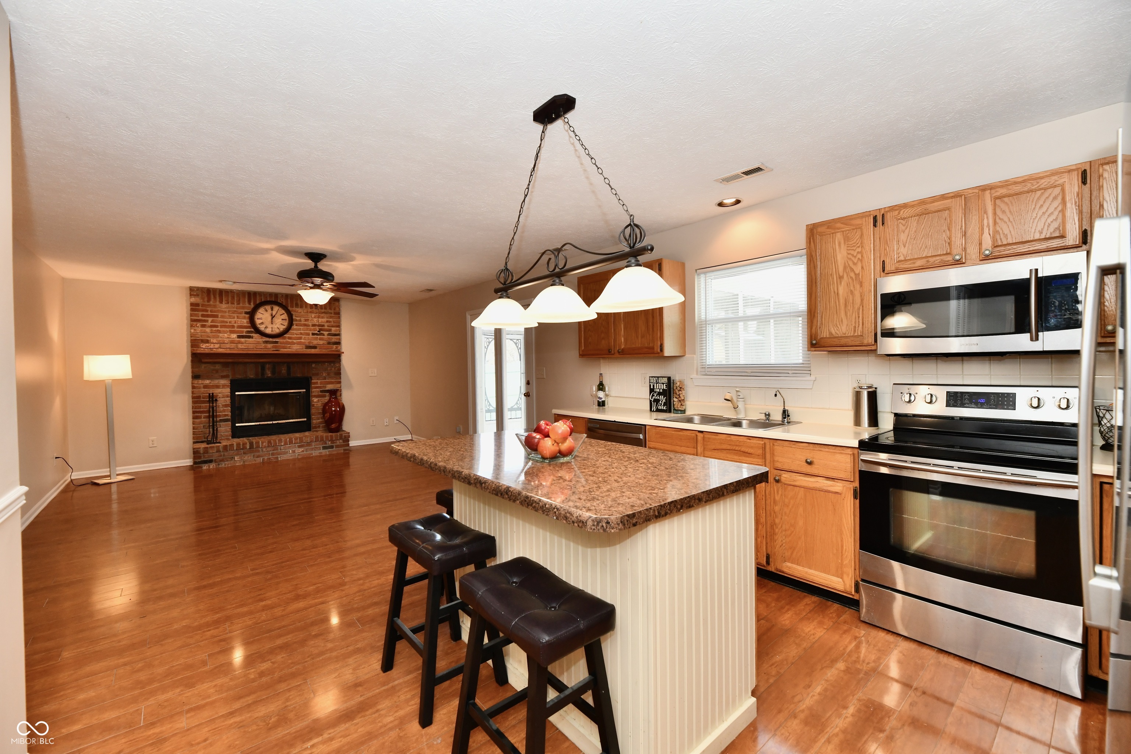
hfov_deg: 104.3
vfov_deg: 81.2
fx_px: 440
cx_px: 566
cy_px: 377
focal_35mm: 14
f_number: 6.3
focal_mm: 14
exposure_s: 1/80
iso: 640
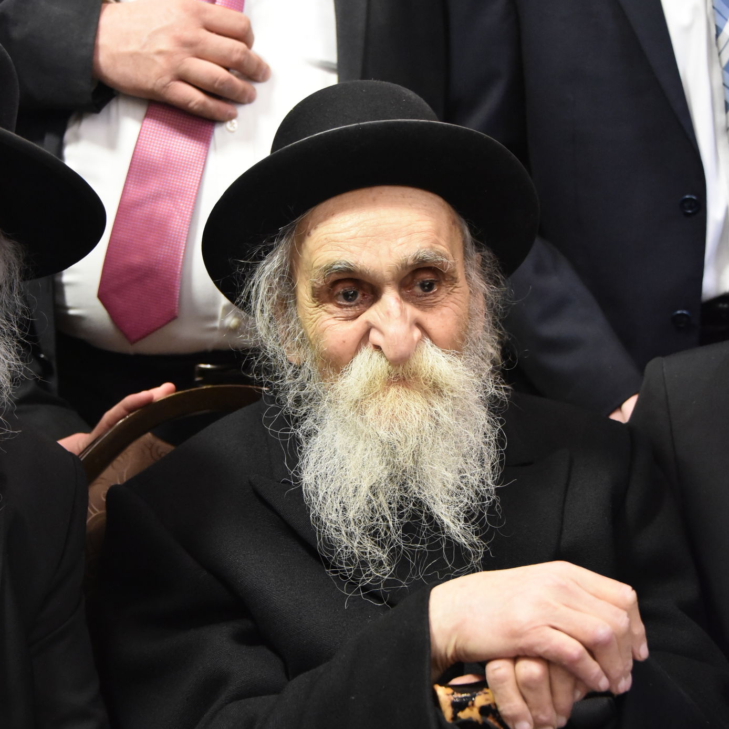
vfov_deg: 19.3
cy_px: 322
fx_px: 2144
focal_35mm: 90
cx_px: 363
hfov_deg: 19.3
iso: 6400
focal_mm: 70
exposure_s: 1/40
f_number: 5
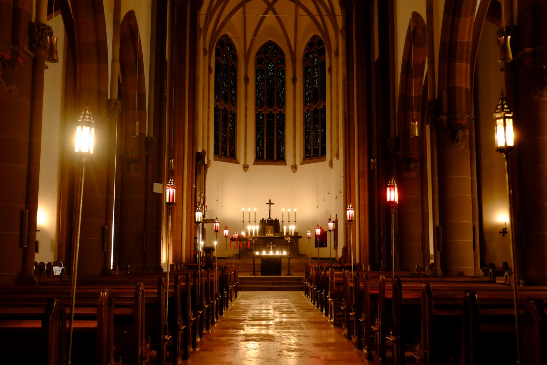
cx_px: 274
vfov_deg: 35.1
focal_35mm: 38
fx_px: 577
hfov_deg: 50.7
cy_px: 182
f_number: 3.2
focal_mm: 25.4
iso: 3200
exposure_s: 1
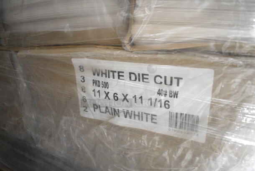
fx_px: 191
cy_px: 86
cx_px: 128
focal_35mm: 27
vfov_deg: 48.0
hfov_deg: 67.3
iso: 3600
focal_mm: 18
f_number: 3.5
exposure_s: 1/30
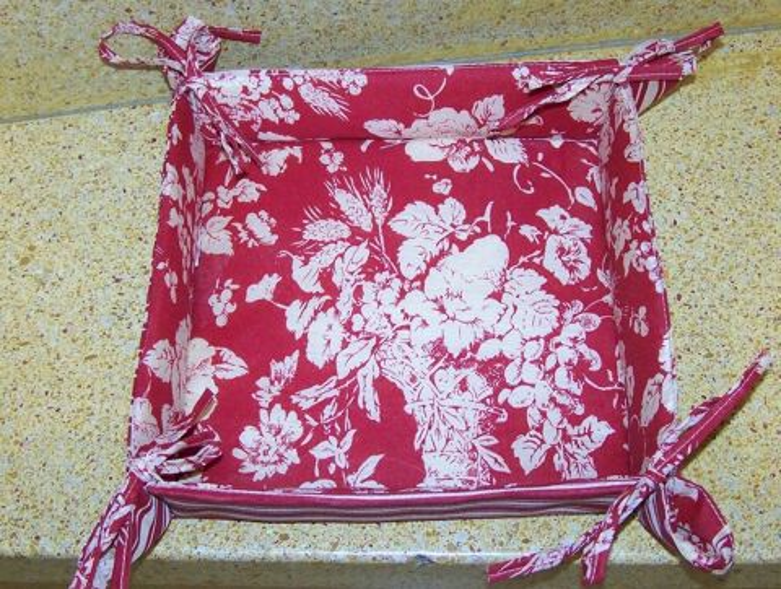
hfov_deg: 48.9
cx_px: 390
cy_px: 294
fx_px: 859
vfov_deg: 37.8
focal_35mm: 38
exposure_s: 1/30
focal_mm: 6.3
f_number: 2.8
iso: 200
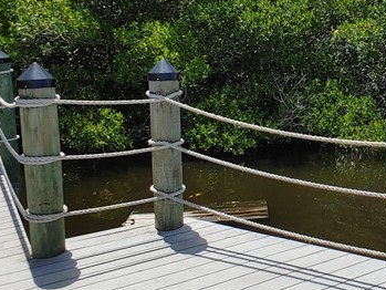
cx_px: 347
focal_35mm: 44
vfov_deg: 32.7
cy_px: 107
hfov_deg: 39.8
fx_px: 491
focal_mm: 1.78
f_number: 1.9
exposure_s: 1/1163
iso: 50
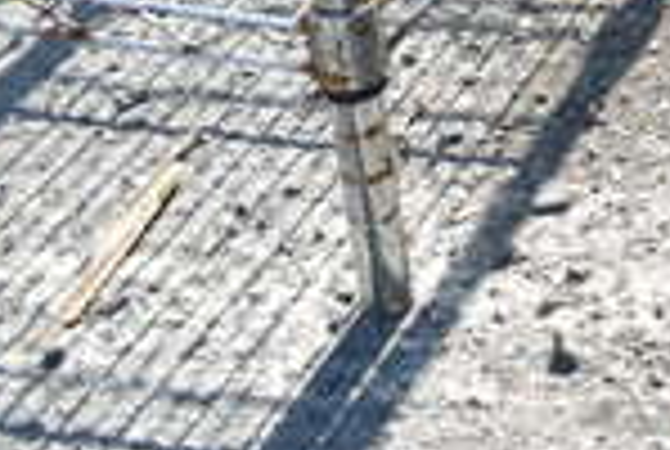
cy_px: -410
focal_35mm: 135
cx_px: 1237
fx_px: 2518
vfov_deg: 9.6
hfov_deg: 13.5
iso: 100
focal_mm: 22
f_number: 6.3
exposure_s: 1/160
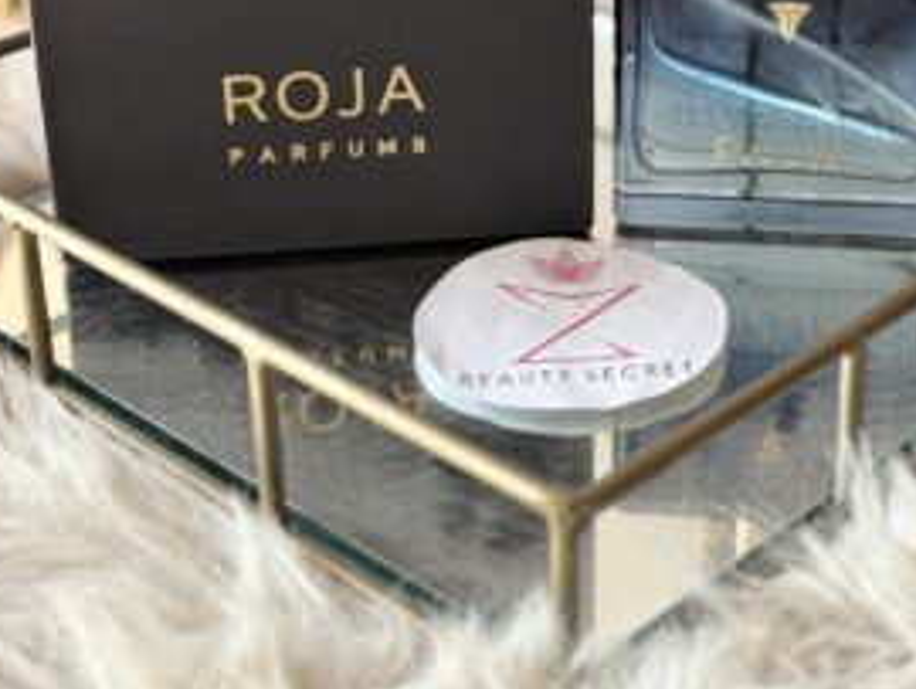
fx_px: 2119
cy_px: 129
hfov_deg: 24.4
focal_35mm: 80
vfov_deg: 18.3
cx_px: 550
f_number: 1.78
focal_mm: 6.76
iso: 100
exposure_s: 1/73
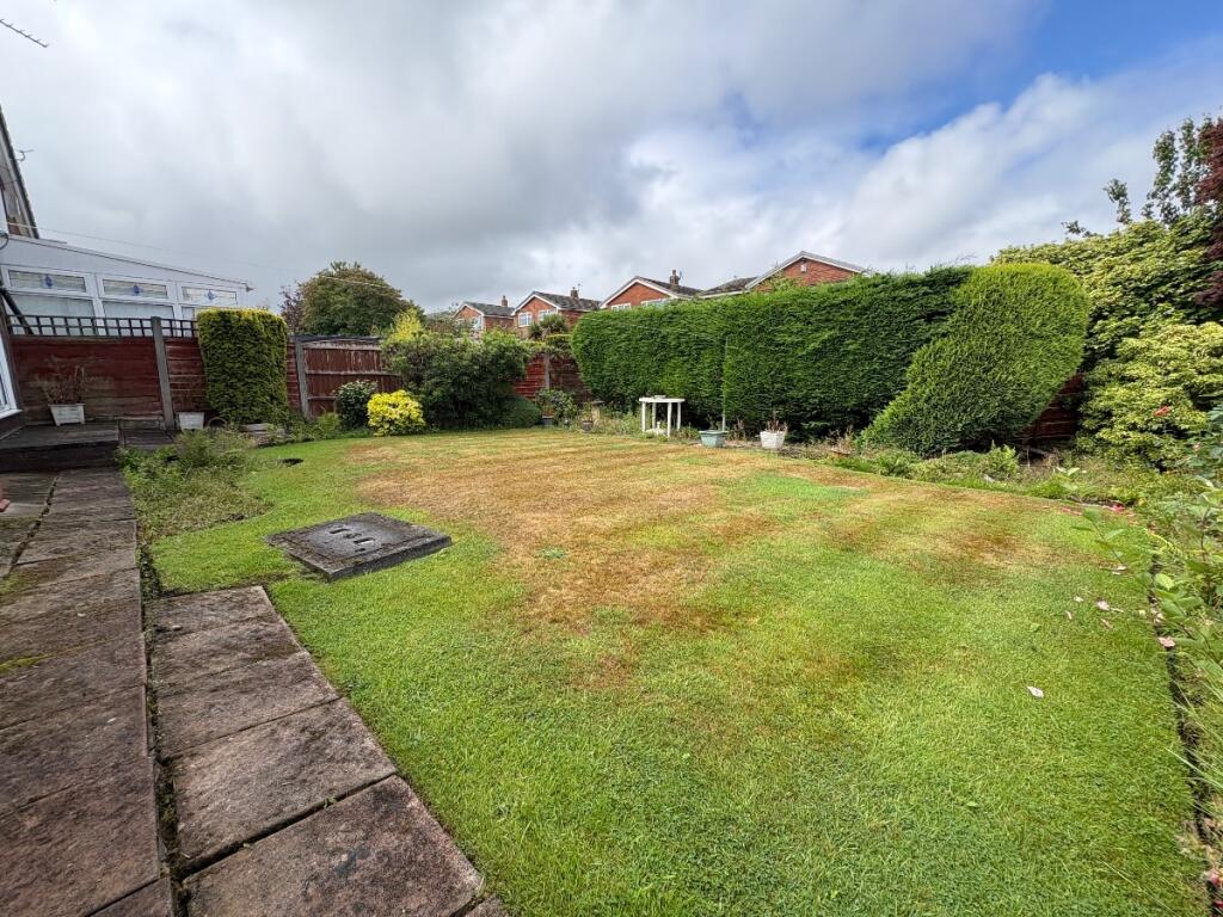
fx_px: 495
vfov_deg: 85.7
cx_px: 612
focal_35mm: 14
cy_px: 458
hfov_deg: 102.1
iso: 64
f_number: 2.2
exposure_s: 1/889
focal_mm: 2.22
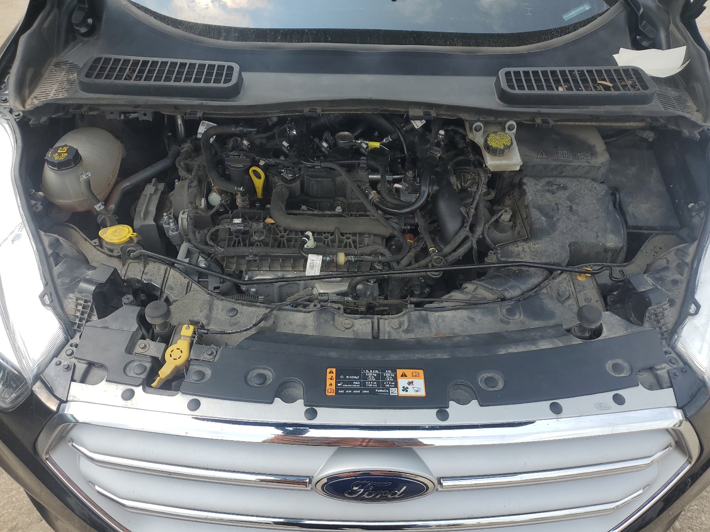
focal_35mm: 26
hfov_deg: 67.3
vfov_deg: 53.1
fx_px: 533
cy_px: 266
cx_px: 355
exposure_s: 1/1667
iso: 50
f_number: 1.5
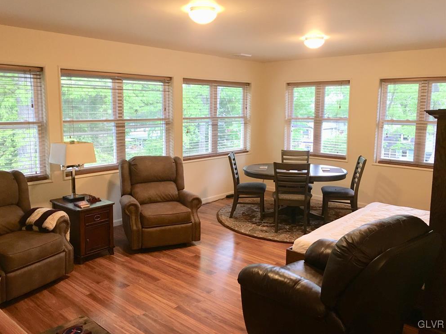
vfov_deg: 46.8
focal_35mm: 30
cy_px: 162
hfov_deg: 60.0
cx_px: 216
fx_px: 386
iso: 100
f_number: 2.2
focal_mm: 4.15
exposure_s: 1/30
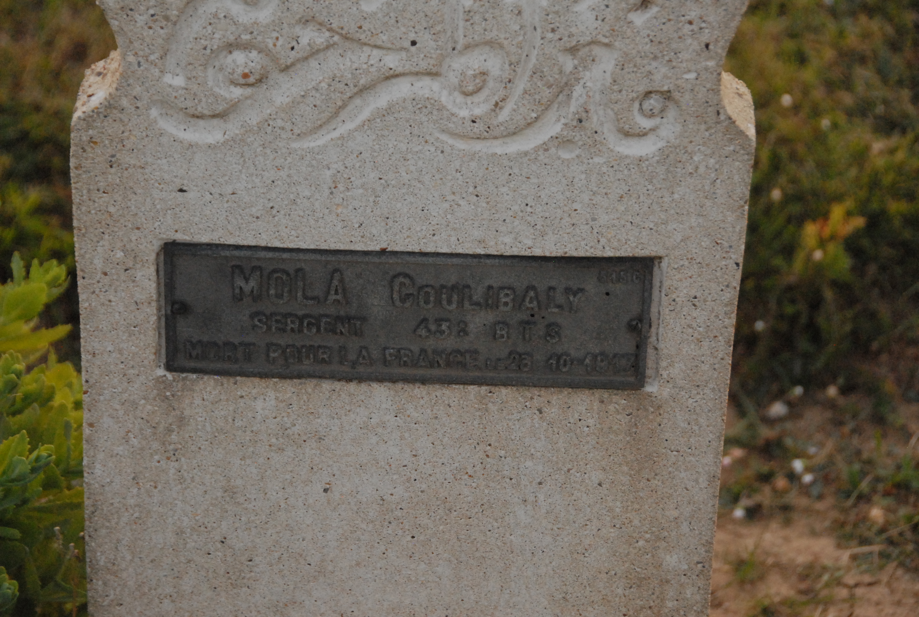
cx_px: 460
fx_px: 3453
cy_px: 308
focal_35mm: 135
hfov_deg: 15.2
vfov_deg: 10.2
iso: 1600
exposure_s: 1/400
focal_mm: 90
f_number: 7.1
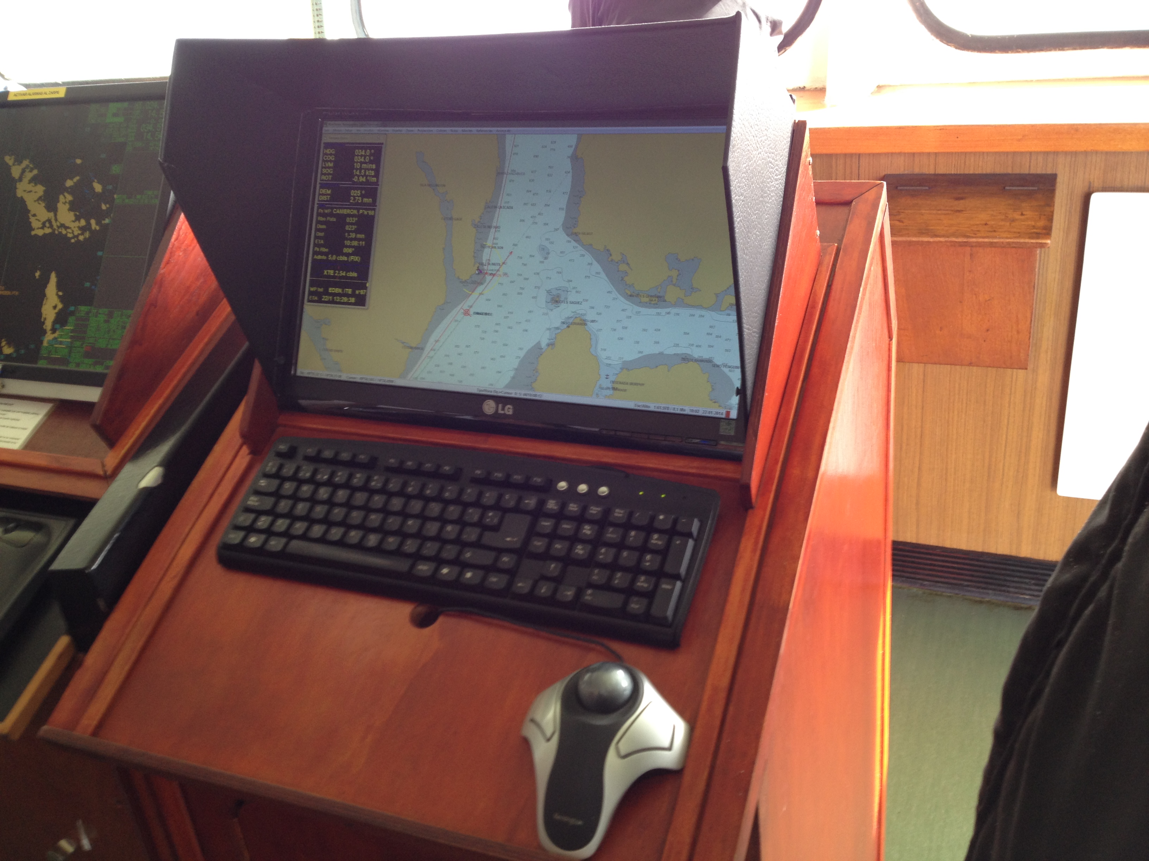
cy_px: 430
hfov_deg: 52.6
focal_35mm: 35
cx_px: 574
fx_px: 1162
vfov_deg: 40.7
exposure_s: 1/30
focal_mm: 4.28
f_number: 2.4
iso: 50
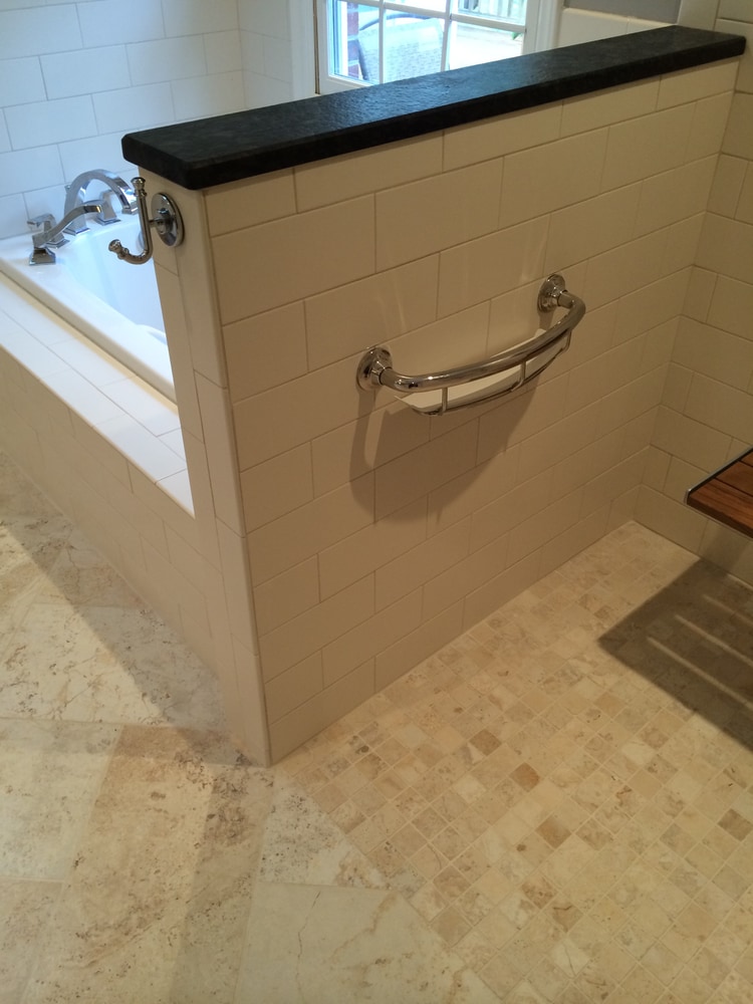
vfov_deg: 60.0
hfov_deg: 46.8
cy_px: 502
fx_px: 870
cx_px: 376
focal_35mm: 30
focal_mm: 4.12
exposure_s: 1/30
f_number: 2.2
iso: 50
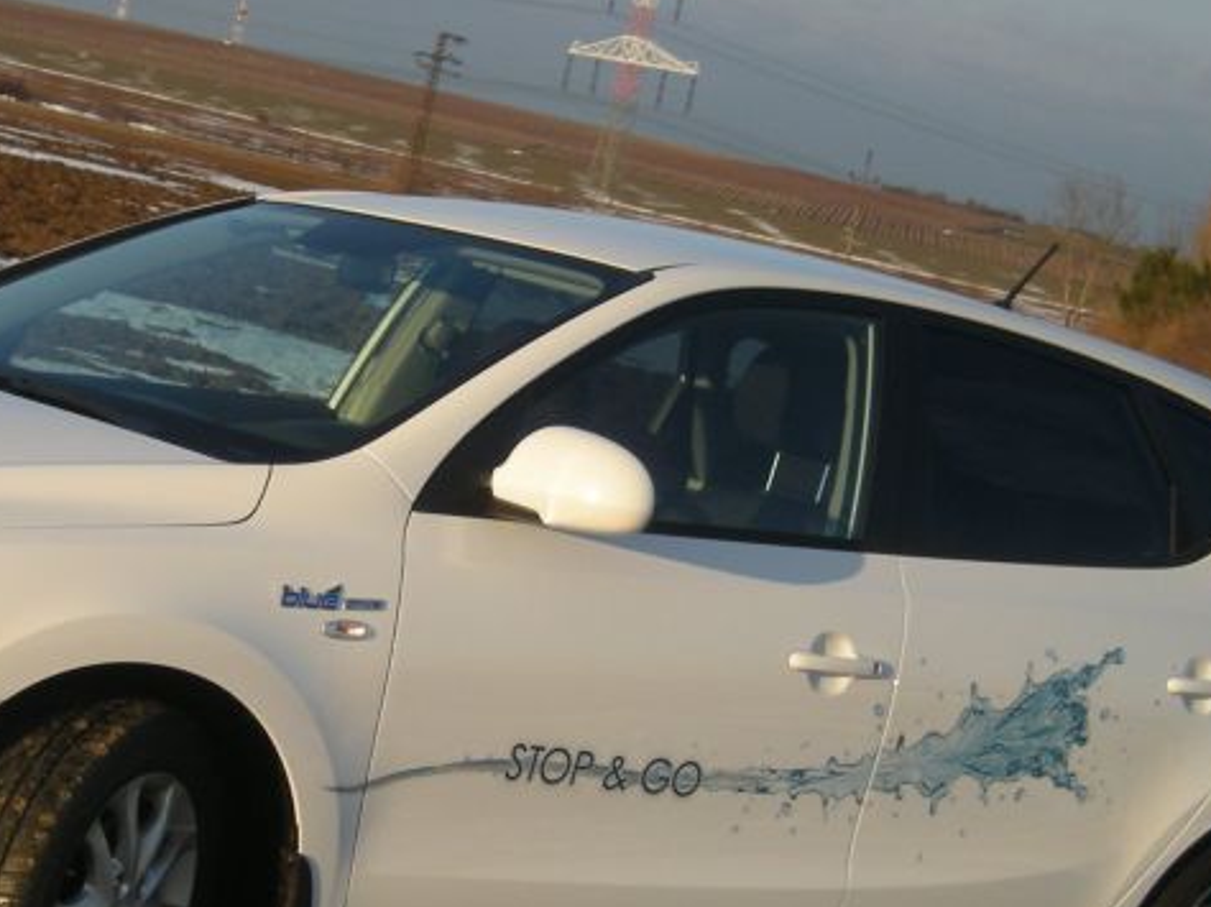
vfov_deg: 13.0
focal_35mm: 114
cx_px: 278
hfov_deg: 17.2
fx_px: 3986
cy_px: 570
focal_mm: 8.8
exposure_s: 1/136
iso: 64
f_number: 6.7
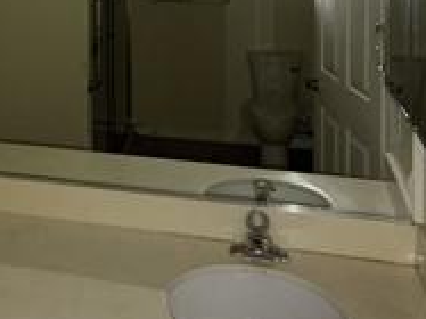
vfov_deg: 27.2
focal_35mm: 48
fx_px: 590
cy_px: -48
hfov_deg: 39.2
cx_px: 139
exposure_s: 1/30
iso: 100
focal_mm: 2.22
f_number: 2.2
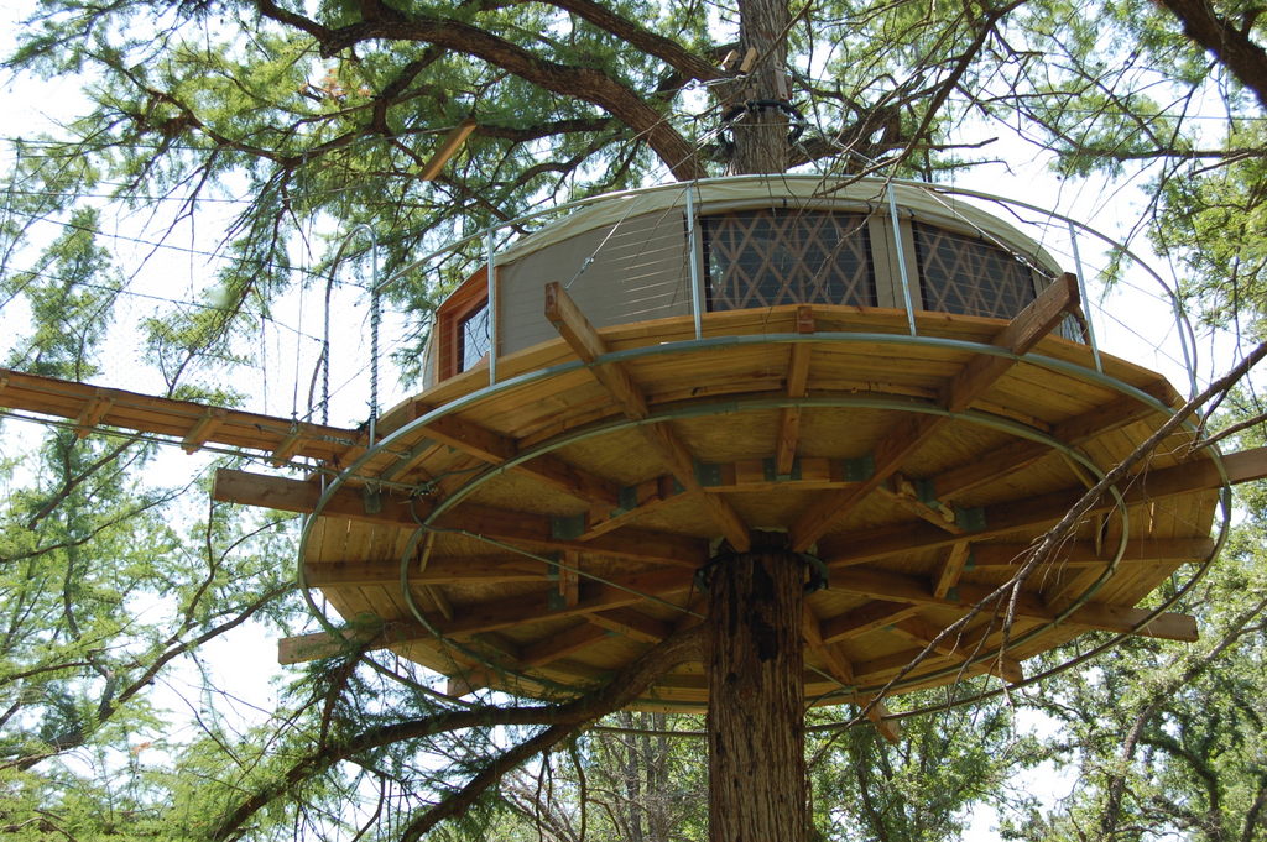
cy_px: 421
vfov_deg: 25.7
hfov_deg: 37.9
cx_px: 634
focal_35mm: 52
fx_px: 1846
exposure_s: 1/160
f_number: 6.3
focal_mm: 35
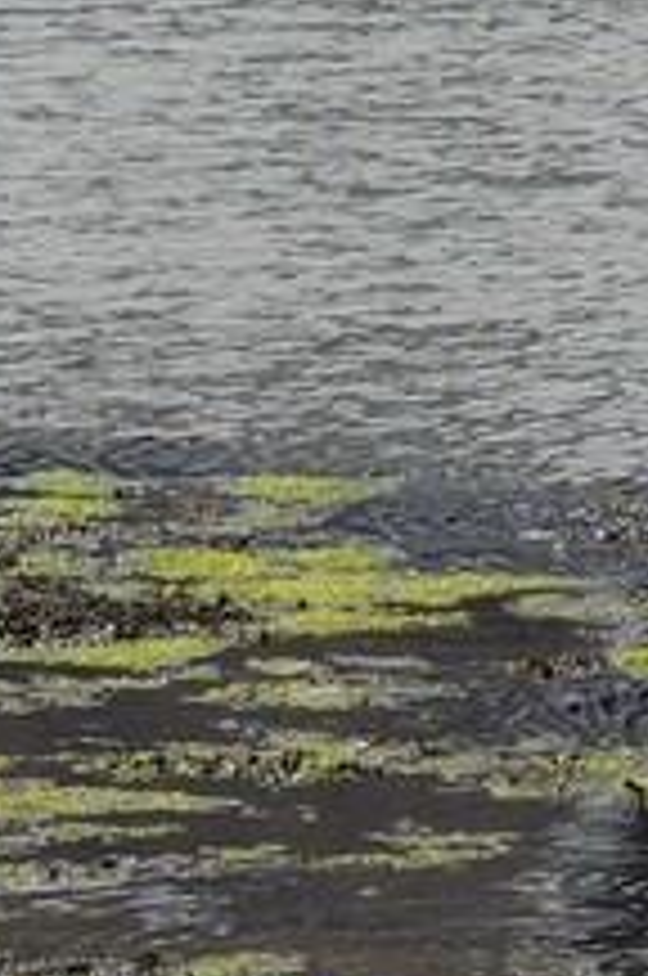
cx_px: 1611
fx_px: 24403
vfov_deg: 2.3
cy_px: -1763
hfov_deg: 1.5
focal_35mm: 901
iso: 200
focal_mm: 122
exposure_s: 1/250
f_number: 10
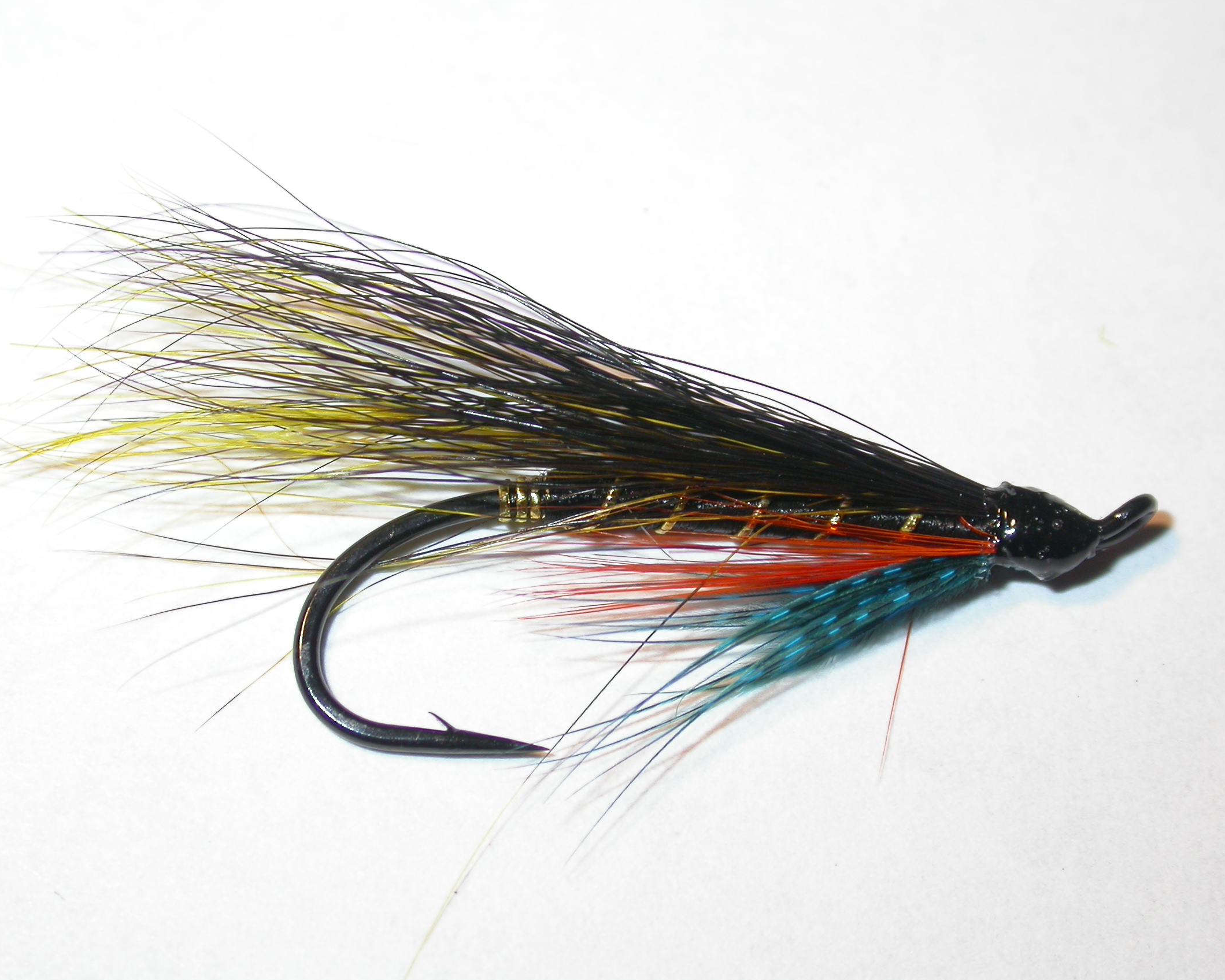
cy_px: 491
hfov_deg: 17.2
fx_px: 4060
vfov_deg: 13.8
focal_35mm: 112
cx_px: 590
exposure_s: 1/101
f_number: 4.1
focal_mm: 22.2
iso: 100
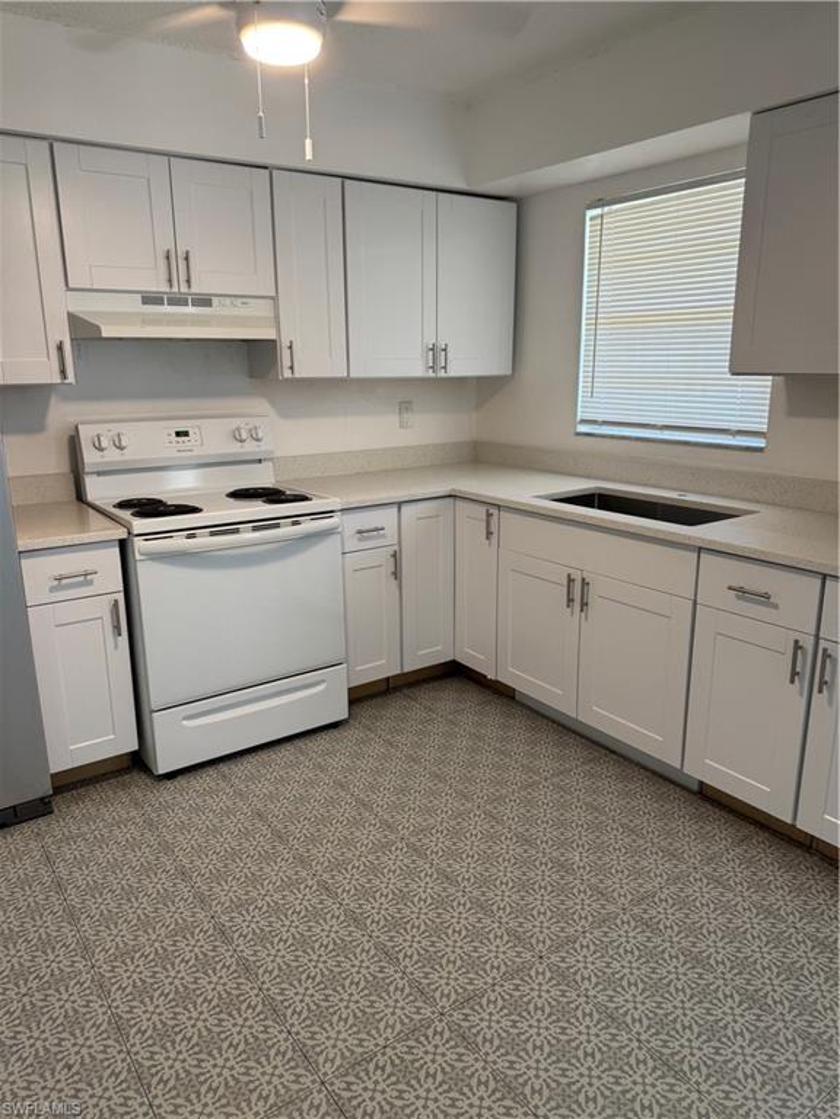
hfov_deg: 56.8
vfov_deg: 71.6
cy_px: 560
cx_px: 420
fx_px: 777
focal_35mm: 24
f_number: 1.78
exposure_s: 1/120
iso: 125
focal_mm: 6.76
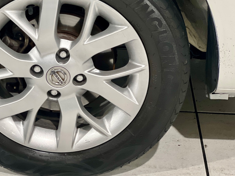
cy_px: 68
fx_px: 815
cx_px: 59
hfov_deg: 16.3
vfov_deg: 12.3
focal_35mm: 120
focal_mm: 9
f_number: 2.8
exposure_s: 1/24
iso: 400
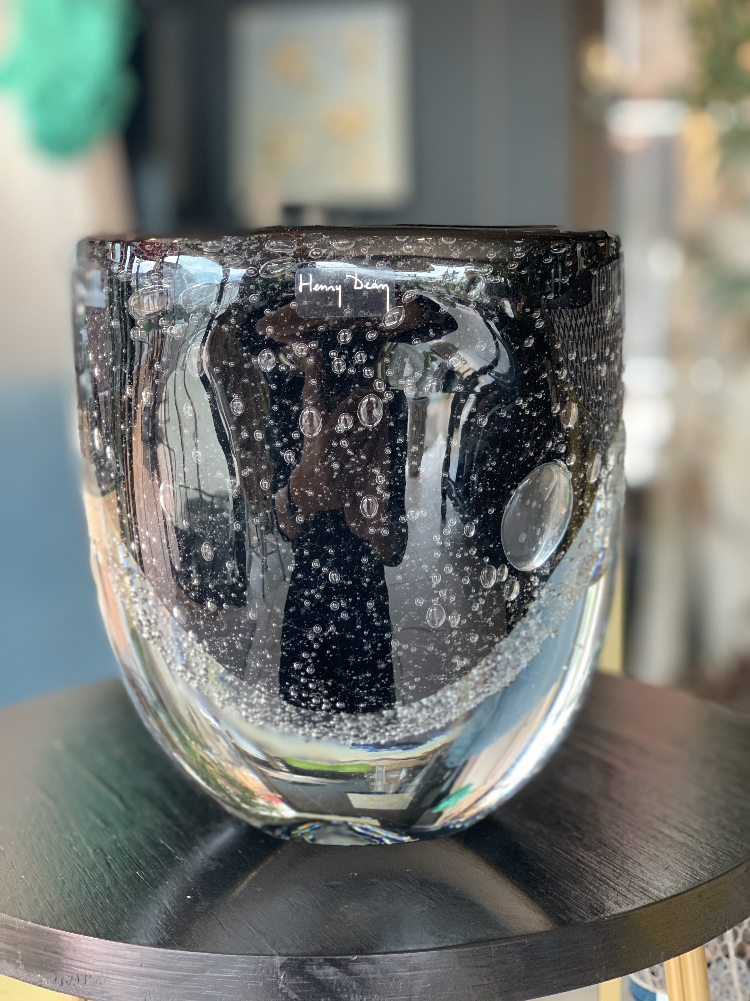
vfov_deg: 36.8
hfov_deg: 28.0
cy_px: 500
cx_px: 375
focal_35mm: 52
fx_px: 1502
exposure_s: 1/66
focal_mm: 6
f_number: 2.4
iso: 125
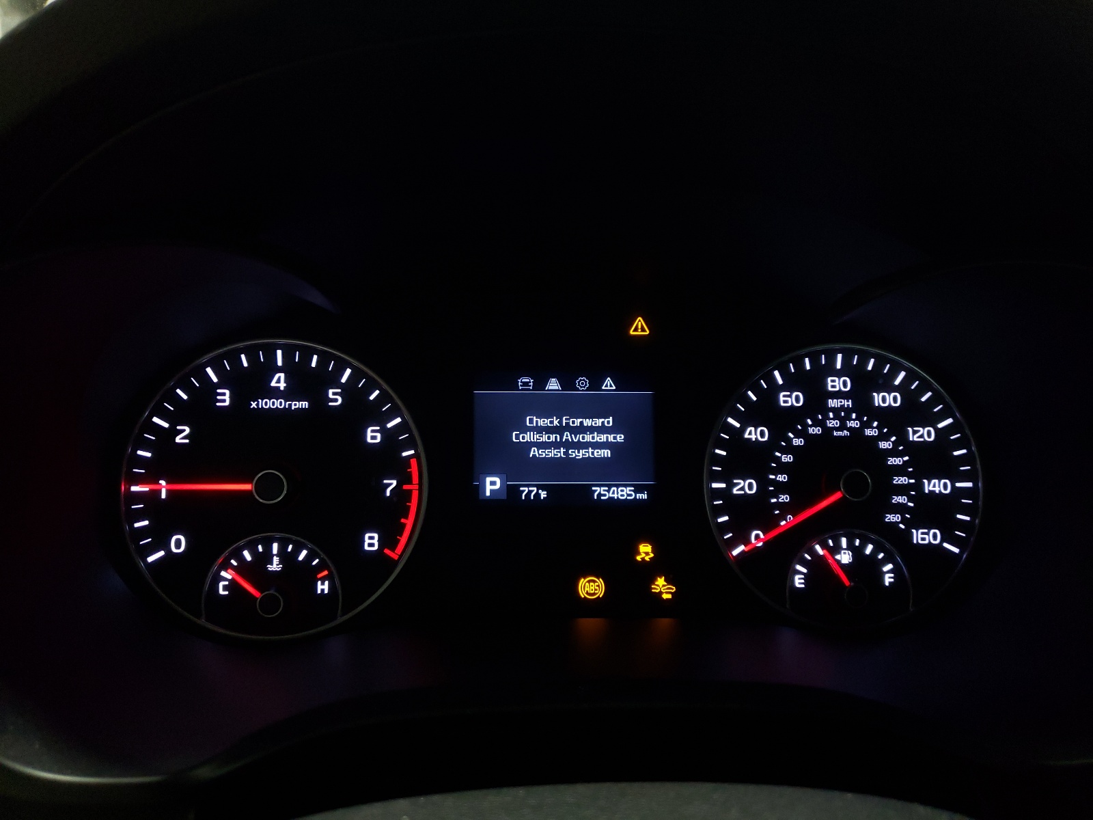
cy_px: 410
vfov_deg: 53.1
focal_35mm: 26
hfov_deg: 67.3
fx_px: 821
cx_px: 546
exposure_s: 1/60.2
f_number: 1.5
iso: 212
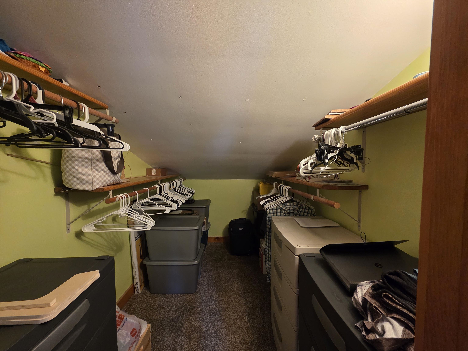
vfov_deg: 89.9
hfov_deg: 106.2
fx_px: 176
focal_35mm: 13
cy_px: 176
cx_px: 234
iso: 400
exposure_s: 1/60
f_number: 1.9
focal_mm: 2.2
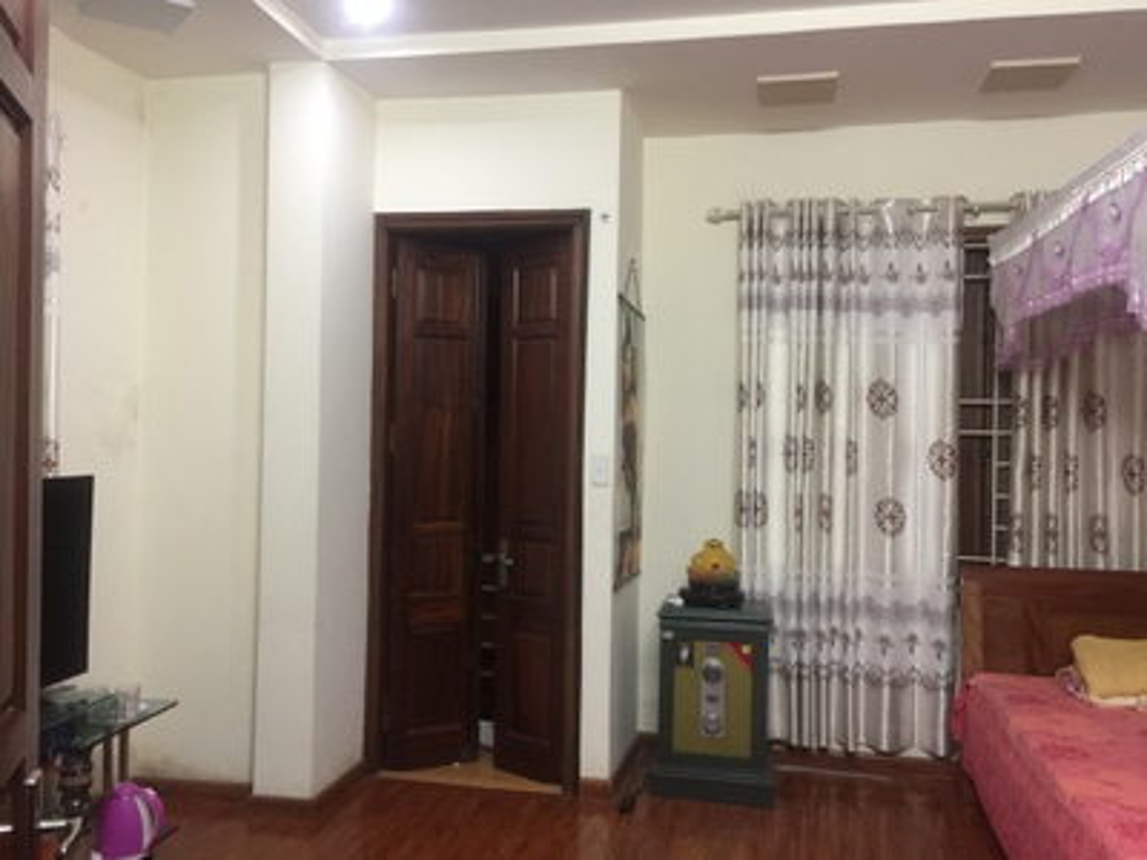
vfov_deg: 48.2
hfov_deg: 61.7
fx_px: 961
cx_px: 574
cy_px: 430
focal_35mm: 29
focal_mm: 4.15
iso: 125
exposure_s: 1/17
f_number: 2.2
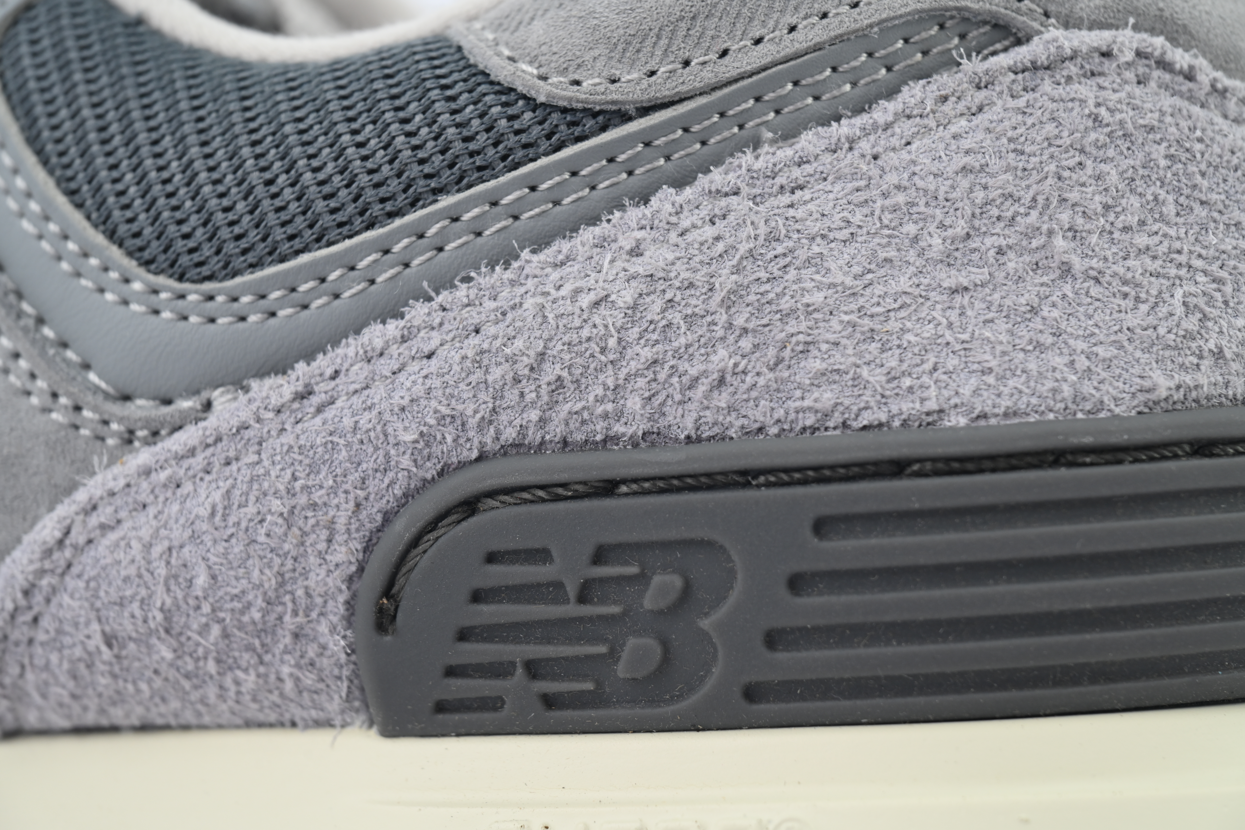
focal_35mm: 120
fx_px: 4150
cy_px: 415
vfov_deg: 11.4
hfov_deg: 17.1
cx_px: 622
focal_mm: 120
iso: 400
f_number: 10
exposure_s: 1/100
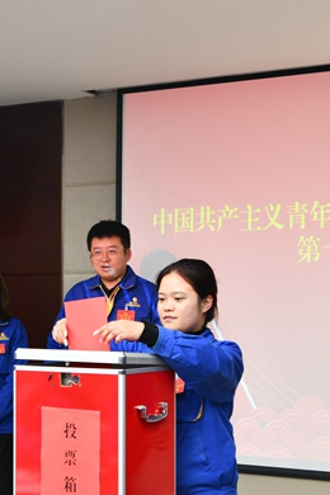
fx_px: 1072
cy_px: 305
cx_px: 193
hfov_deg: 17.5
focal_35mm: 78
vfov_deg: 25.9
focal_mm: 38
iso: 640
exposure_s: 1/60
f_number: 4.5
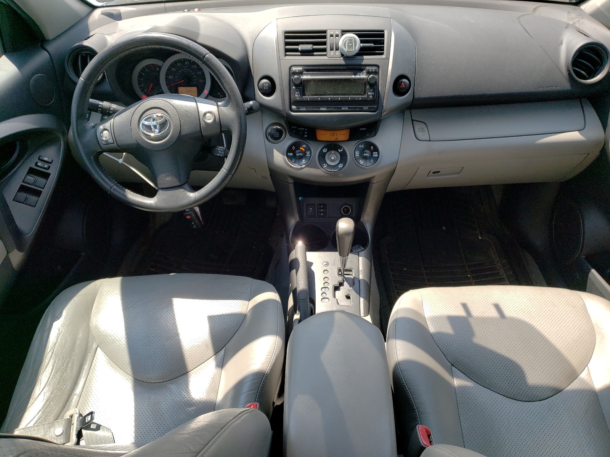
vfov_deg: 53.1
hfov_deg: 67.3
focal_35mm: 26
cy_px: 228
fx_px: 458
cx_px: 305
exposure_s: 1/1000
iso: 50
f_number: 1.5
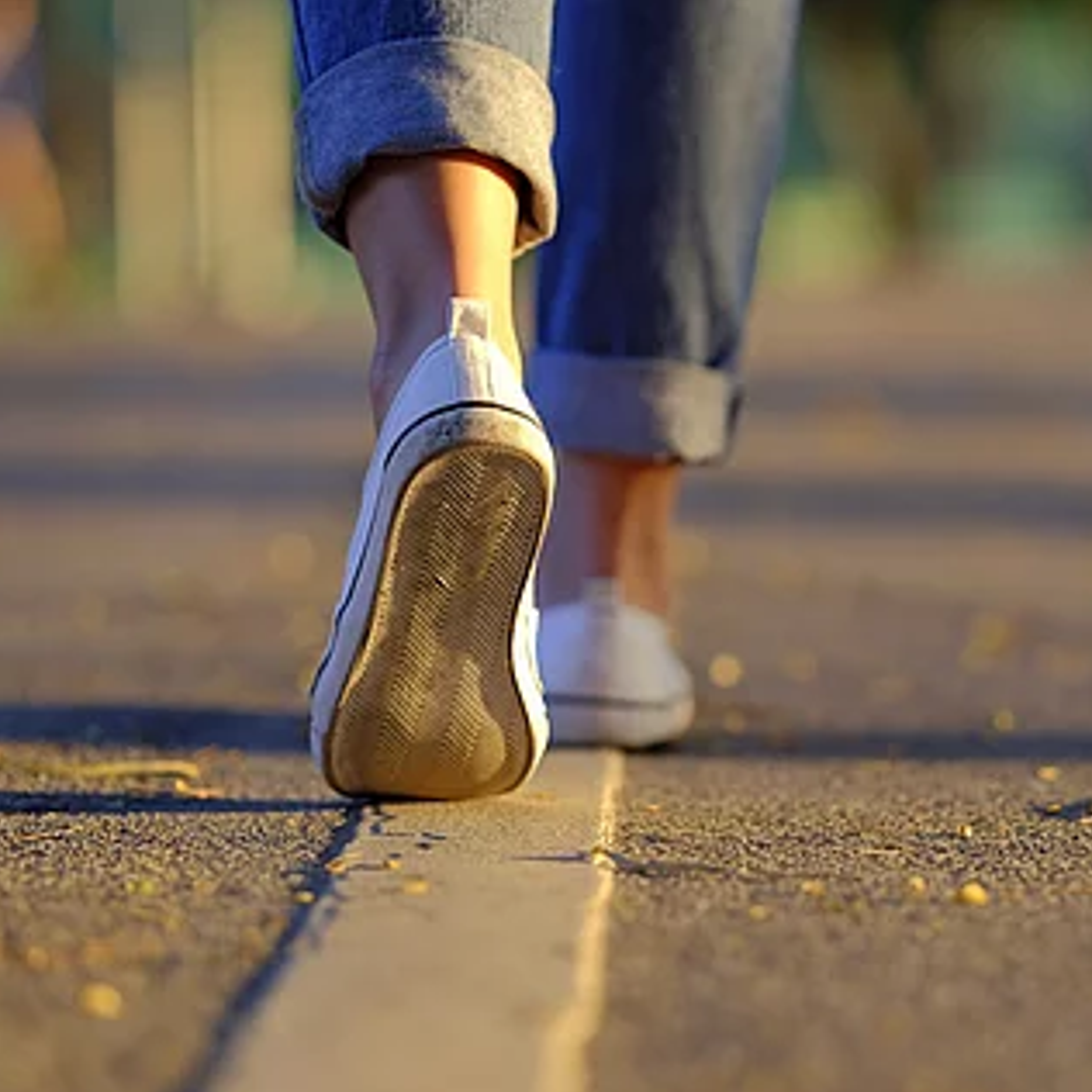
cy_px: 549
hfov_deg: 10.0
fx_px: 6210
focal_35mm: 174
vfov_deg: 10.0
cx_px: 722
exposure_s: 1/280
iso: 200
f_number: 2
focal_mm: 90
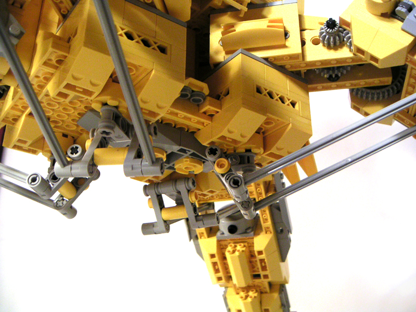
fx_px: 481
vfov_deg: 36.0
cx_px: 208
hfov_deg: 46.8
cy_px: 156
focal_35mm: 40
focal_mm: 6.3
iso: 100
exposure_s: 1/20
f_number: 2.8
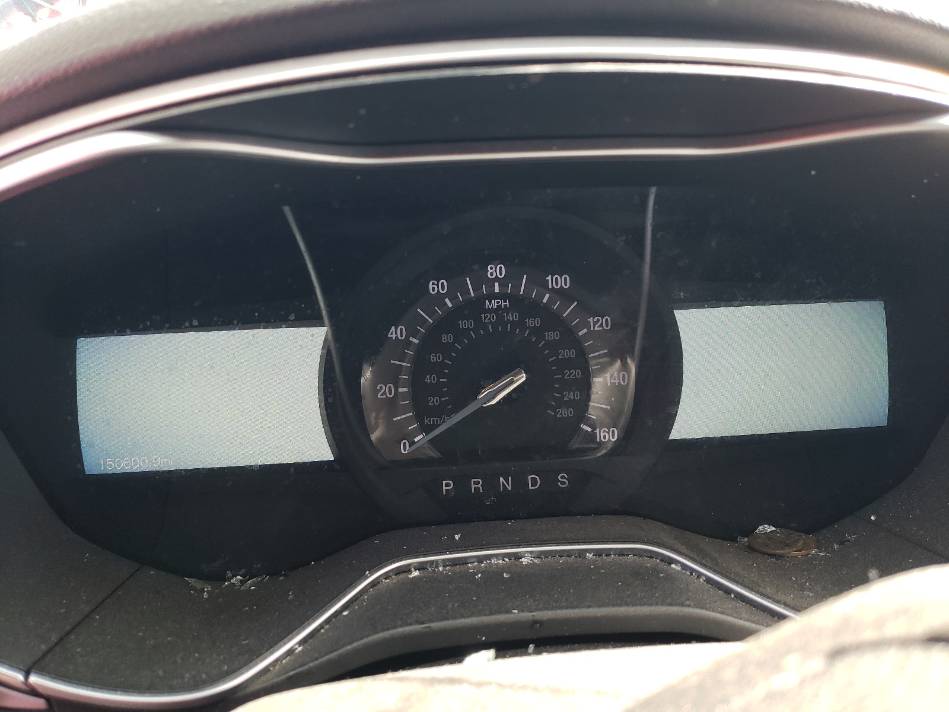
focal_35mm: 26
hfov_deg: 67.3
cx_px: 474
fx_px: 713
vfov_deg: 53.1
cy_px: 356
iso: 59
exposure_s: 1/120
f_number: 1.5
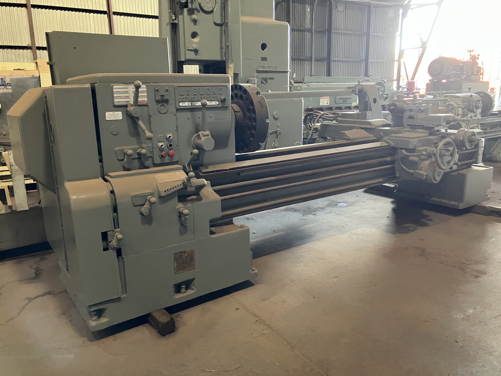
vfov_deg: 49.7
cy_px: 188
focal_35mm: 28
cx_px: 250
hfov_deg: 63.4
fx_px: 405
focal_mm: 3.99
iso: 400
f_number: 1.8
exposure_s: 1/33
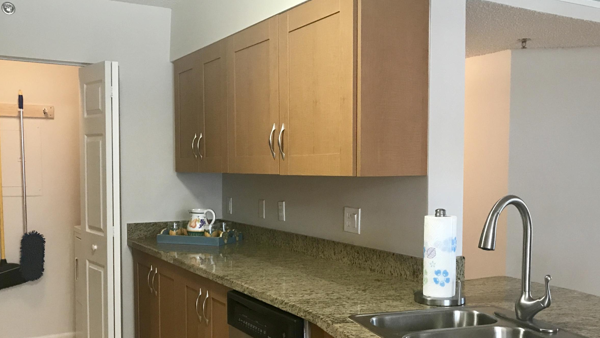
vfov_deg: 30.3
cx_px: 309
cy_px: 218
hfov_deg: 51.6
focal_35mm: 39
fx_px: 620
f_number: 1.8
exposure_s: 1/15
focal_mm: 3.99
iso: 50
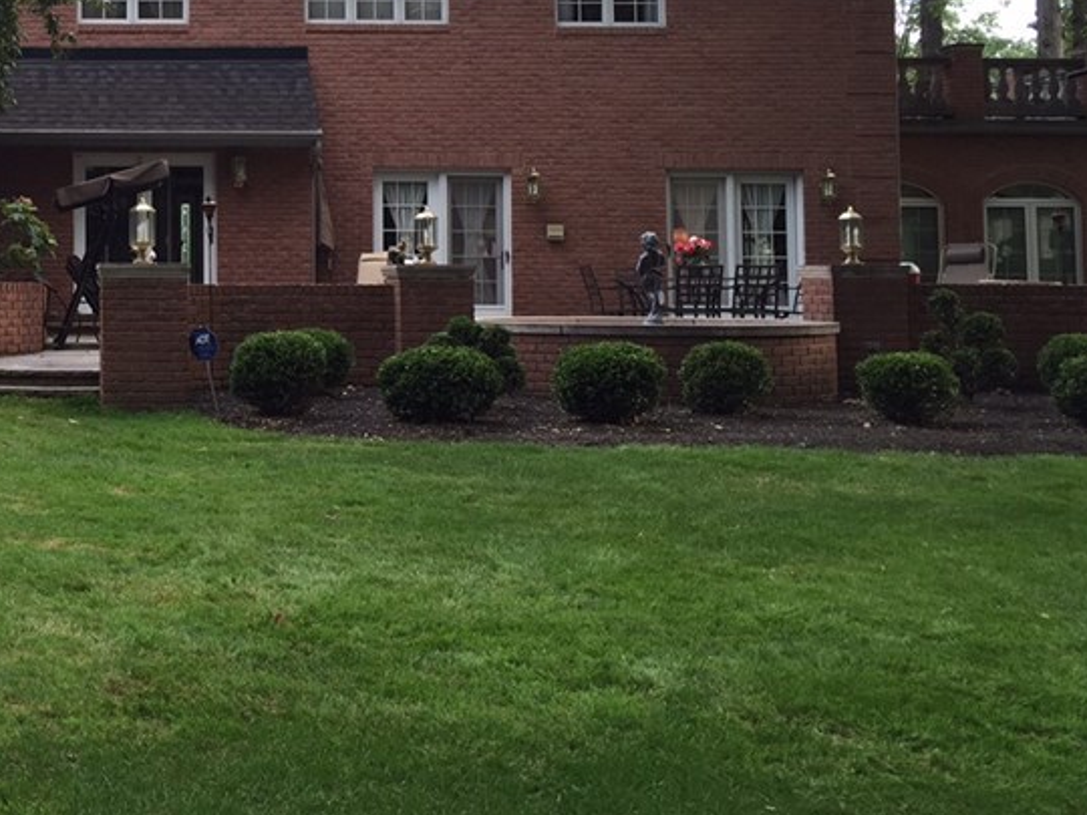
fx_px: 1727
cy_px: 171
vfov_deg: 26.1
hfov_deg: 33.2
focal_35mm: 55
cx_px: 115
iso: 32
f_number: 2.2
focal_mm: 4.15
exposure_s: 1/120
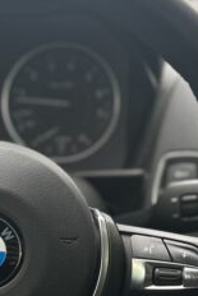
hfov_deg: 15.7
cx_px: 8
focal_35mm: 86
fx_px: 708
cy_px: 253
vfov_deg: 23.2
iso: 64
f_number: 1.78
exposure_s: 1/242
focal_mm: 6.86
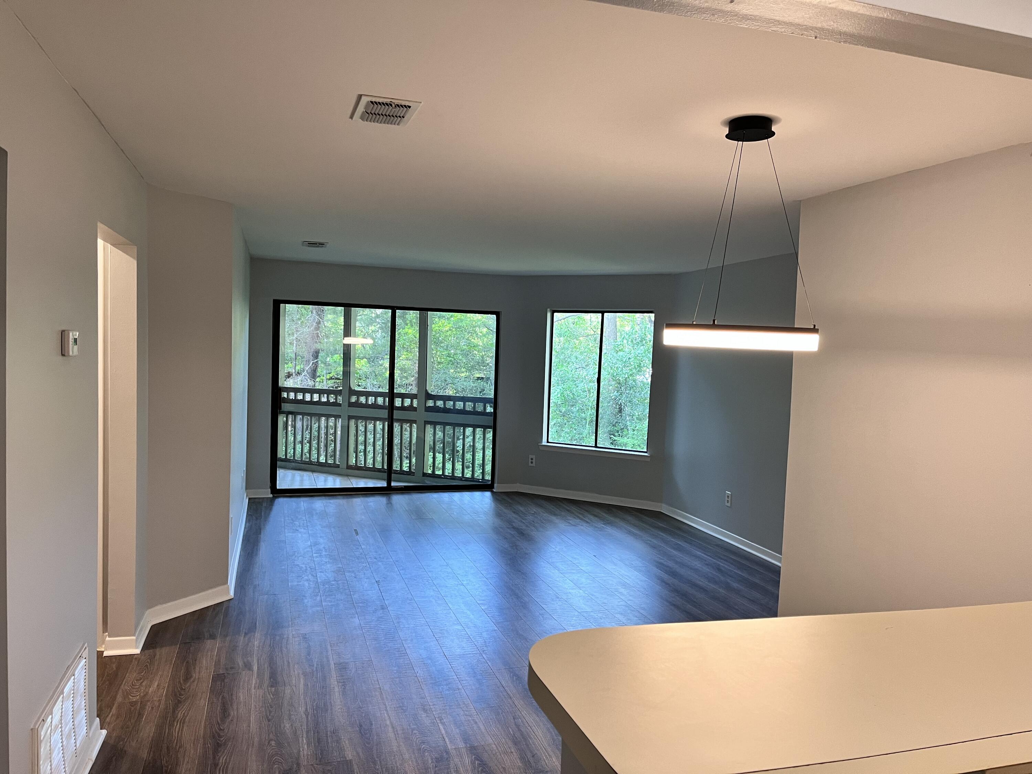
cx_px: 516
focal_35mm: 26
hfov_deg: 67.3
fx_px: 775
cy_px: 387
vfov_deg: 53.1
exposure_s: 1/60
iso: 125
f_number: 1.6
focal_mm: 5.1
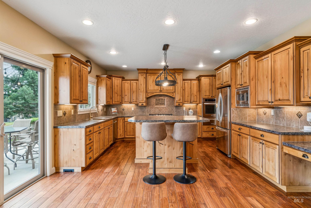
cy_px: 104
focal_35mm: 19
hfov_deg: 86.3
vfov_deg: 64.0
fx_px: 166
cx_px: 156
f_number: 13
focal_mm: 19.2
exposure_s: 1/5
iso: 400
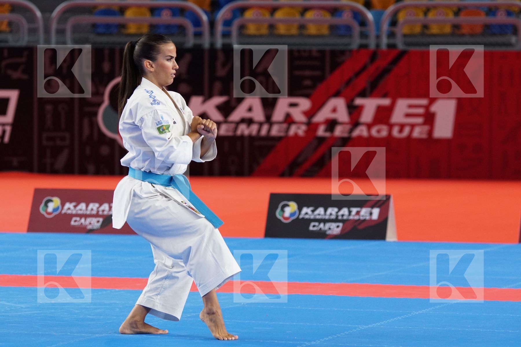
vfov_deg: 6.8
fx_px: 2930
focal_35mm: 202
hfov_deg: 10.2
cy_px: 174
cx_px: 260
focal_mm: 135
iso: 1000
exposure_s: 1/400
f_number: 3.2
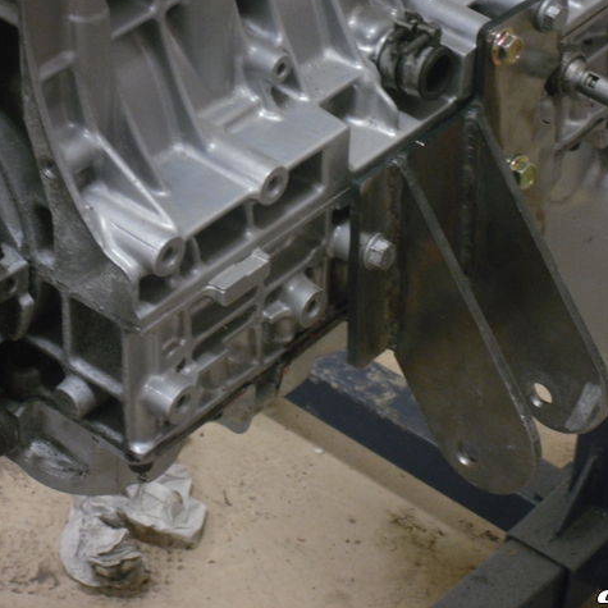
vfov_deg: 14.0
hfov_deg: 13.9
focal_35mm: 125
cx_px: 407
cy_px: 302
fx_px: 2484
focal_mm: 18.9
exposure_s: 1/8
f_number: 5.6
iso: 400
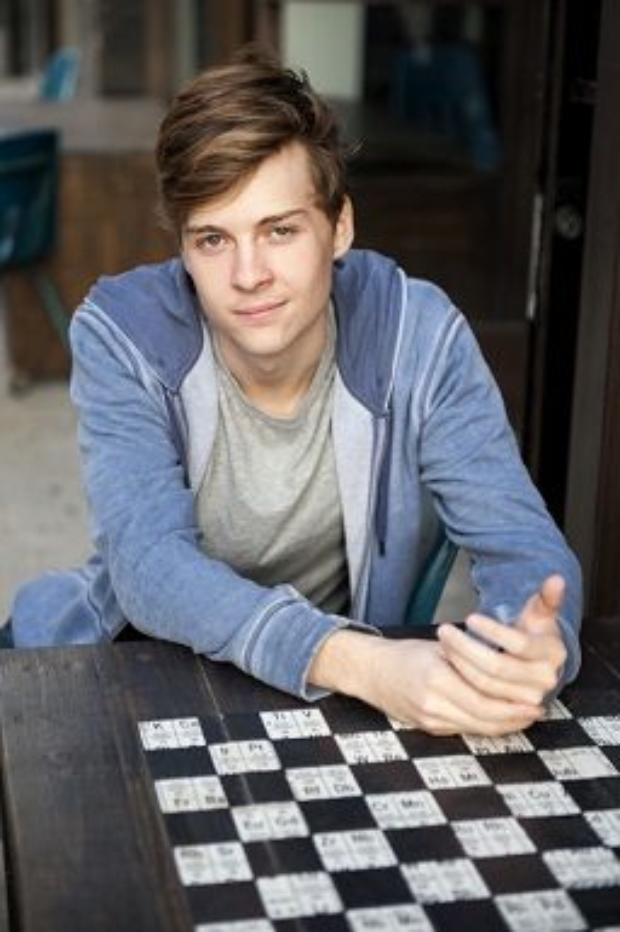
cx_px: 310
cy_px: 466
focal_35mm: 70
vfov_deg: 28.9
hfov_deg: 19.4
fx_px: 1811
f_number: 2.8
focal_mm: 70
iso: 320
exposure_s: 1/320
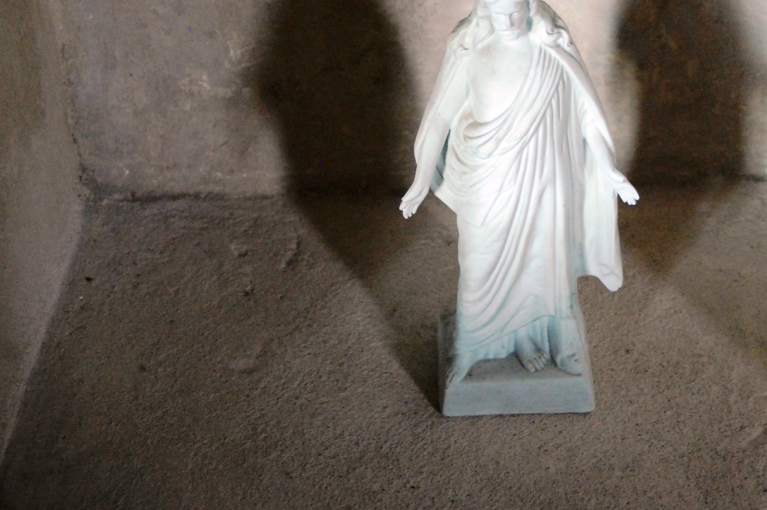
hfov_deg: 24.7
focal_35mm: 82
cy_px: 167
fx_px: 1745
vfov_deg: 16.6
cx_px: 516
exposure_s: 1/8
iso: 1600
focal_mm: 38
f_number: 5
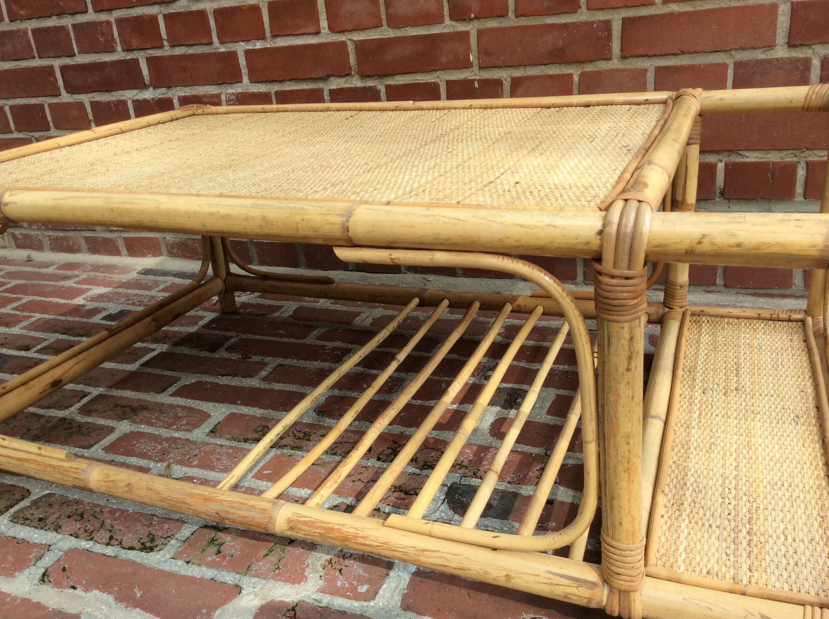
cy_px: 310
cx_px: 414
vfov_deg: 44.1
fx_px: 765
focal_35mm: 32
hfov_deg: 56.9
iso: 32
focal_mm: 3.3
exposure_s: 1/113
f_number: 2.4
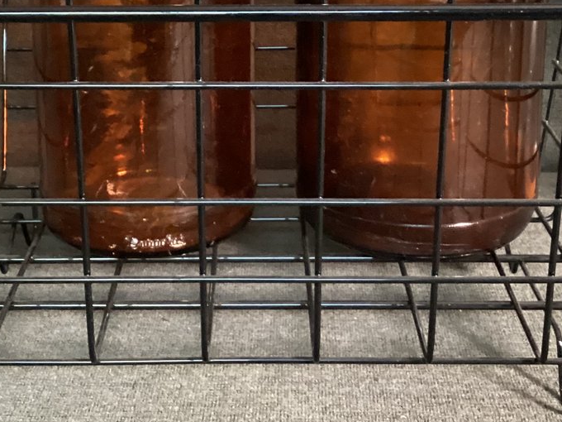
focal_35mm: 69
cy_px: 57
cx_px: 249
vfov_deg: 20.9
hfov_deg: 28.1
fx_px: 1120
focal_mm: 3.3
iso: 640
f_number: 2.4
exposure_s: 1/20
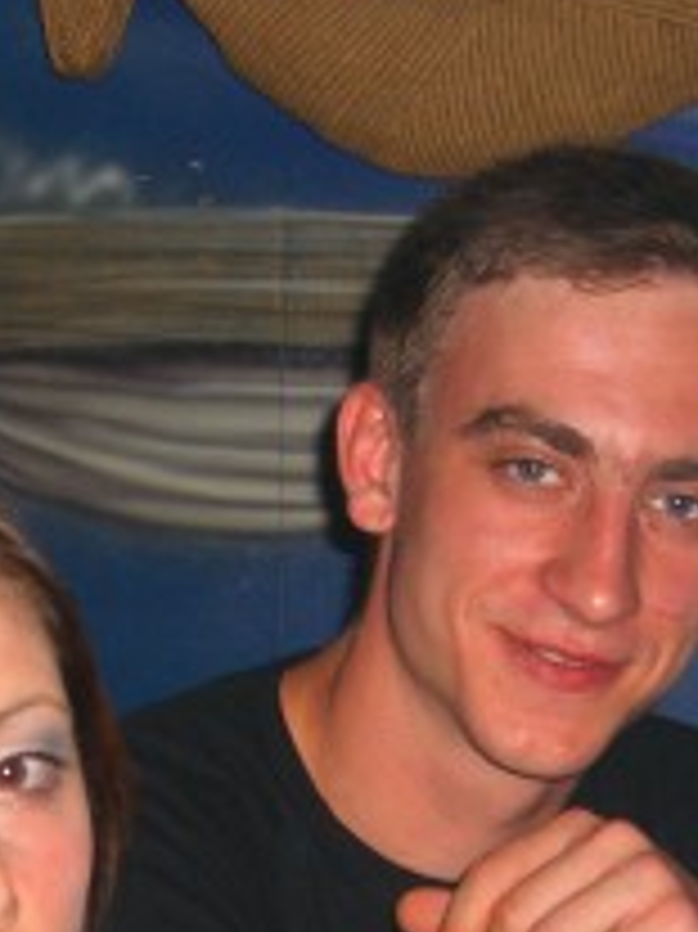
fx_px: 2960
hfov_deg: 13.4
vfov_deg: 17.5
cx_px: 252
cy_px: 891
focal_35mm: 110
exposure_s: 1/60
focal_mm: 7.9
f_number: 2.8
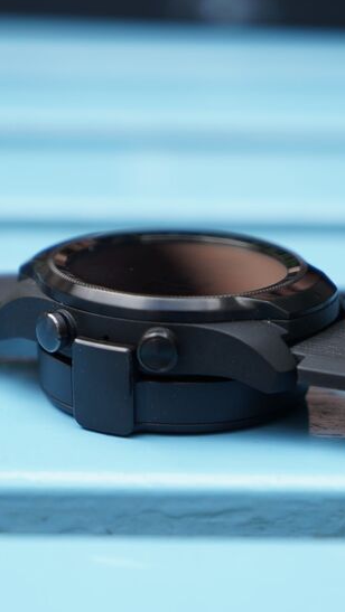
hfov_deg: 10.9
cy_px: 305
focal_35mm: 111
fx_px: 1804
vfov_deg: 19.3
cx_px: 158
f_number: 4
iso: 100
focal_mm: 70
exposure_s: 1/160
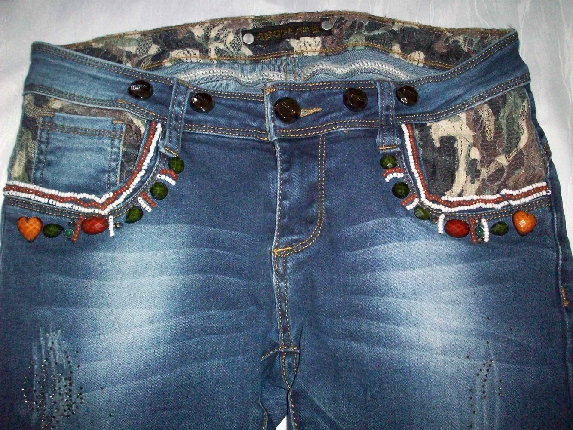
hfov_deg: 50.1
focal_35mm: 37
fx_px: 613
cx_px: 286
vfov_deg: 38.7
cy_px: 215
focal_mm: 6.2
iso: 400
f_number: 2.8
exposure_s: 1/128
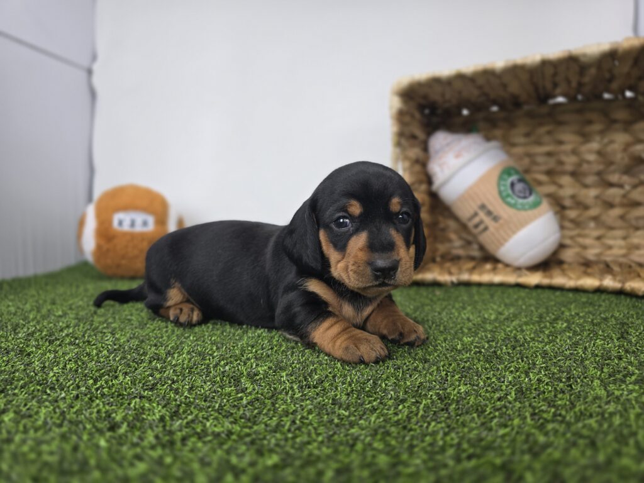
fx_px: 428
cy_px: 242
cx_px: 322
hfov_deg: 73.9
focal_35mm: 23
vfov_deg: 58.9
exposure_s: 1/359
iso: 100
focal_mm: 6.3
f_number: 1.7
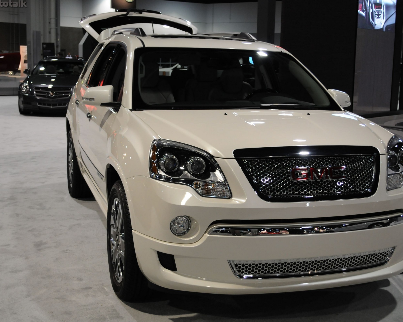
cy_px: 161
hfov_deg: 36.6
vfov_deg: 29.7
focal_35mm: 51
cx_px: 227
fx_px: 608
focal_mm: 30
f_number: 4.5
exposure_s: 1/80
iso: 800
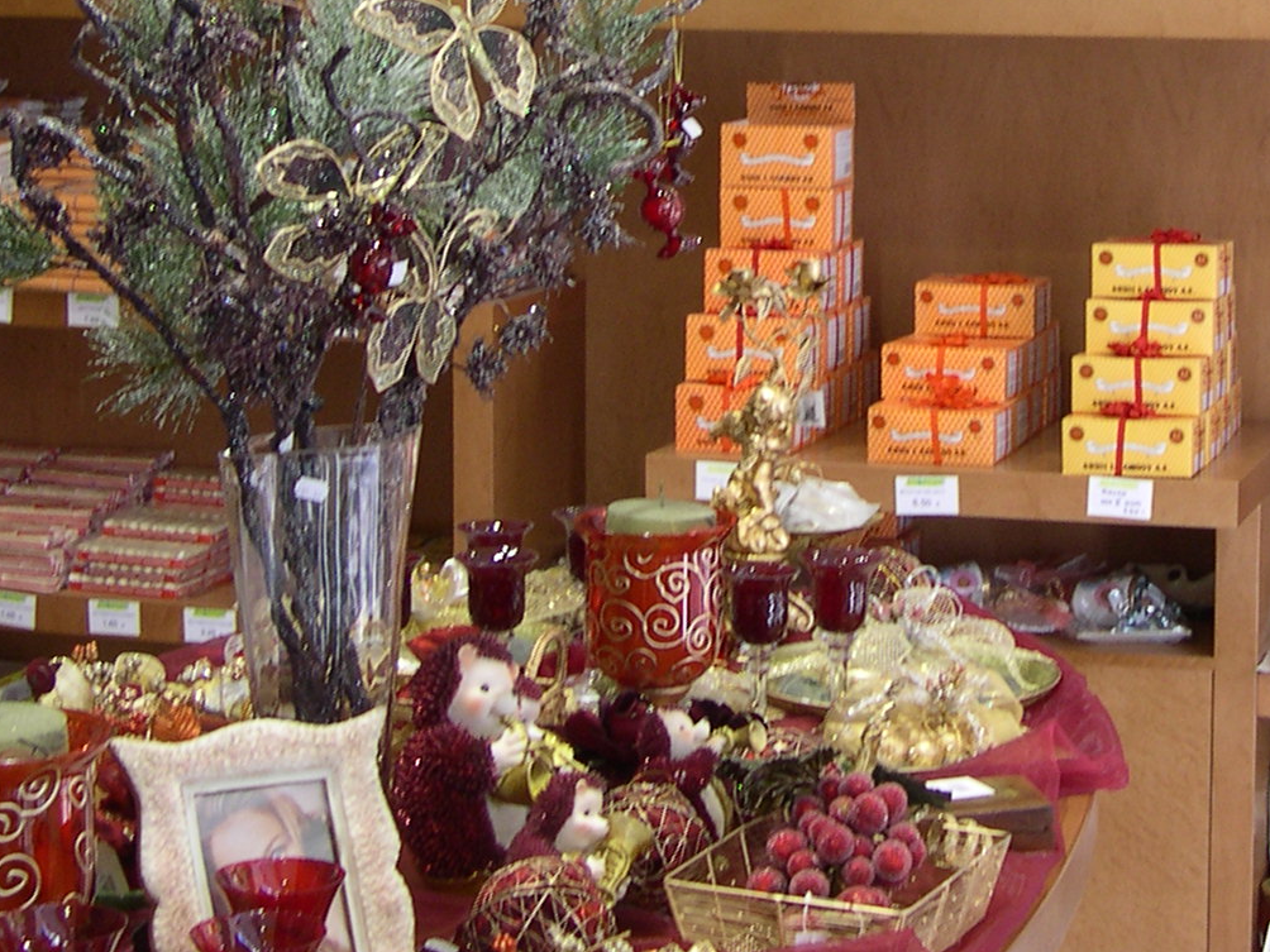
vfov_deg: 16.9
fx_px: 3155
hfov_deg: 22.4
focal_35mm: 86
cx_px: 1020
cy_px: 78
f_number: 2.8
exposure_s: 1/38.3
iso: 100
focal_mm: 8
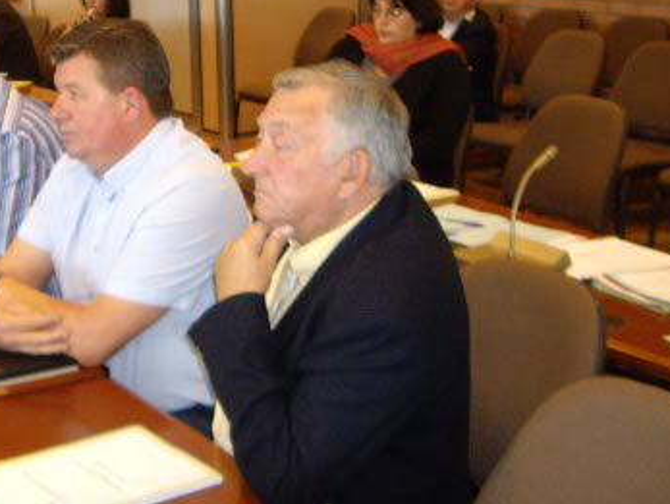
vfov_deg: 20.9
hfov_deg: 27.0
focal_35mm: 70
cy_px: 133
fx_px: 1356
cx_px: 97
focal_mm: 6.2
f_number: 2.7
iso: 200
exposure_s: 1/40
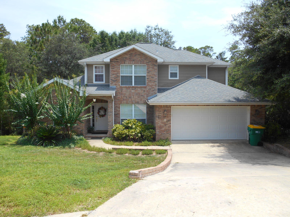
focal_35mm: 31
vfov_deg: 45.4
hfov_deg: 58.4
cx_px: 145
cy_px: 108
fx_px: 260
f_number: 3.6
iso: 80
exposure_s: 1/500
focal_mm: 5.5
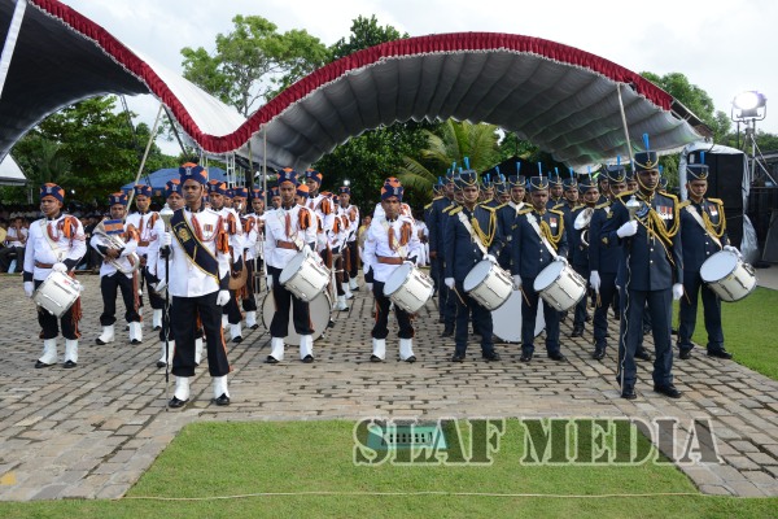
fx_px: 908
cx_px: 389
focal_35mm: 42
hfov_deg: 46.4
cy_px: 260
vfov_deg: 31.9
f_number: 13
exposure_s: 1/80
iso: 400
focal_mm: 42
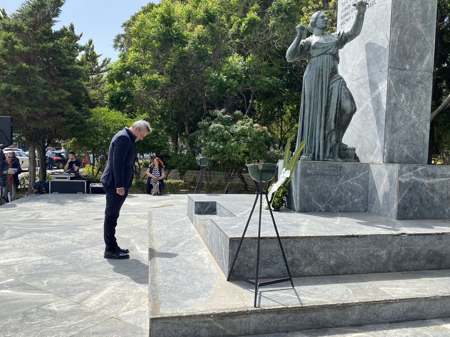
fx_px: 351
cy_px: 169
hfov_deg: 65.3
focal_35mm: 27
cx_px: 230
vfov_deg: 51.4
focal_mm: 4.25
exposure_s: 1/2105
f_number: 1.8
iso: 32
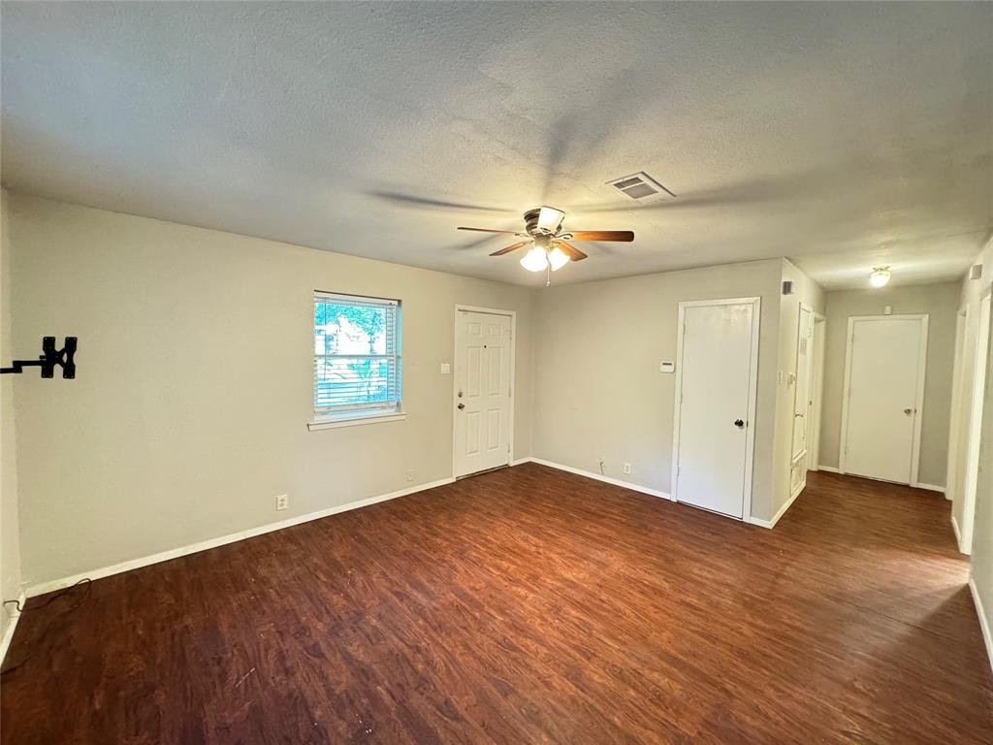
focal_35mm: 14
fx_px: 402
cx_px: 496
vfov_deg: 85.7
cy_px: 372
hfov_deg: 102.1
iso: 1000
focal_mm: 2.22
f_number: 2.2
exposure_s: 1/60
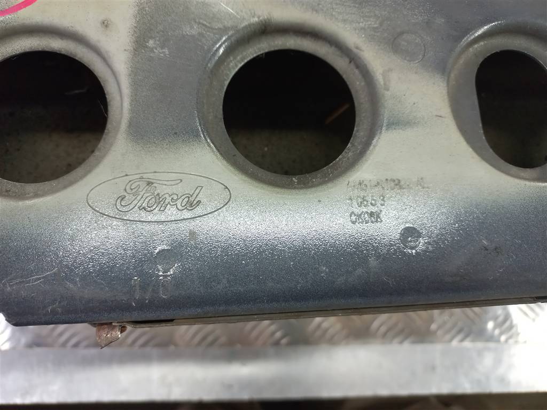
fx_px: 395
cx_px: 274
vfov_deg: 54.9
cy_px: 205
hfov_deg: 69.4
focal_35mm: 25
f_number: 1.8
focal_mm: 4.6
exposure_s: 1/50
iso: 100
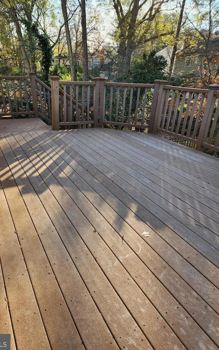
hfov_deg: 48.9
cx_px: 87
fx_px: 239
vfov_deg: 72.5
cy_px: 174
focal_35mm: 25
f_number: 1.8
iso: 20
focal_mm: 5.4
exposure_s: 1/206
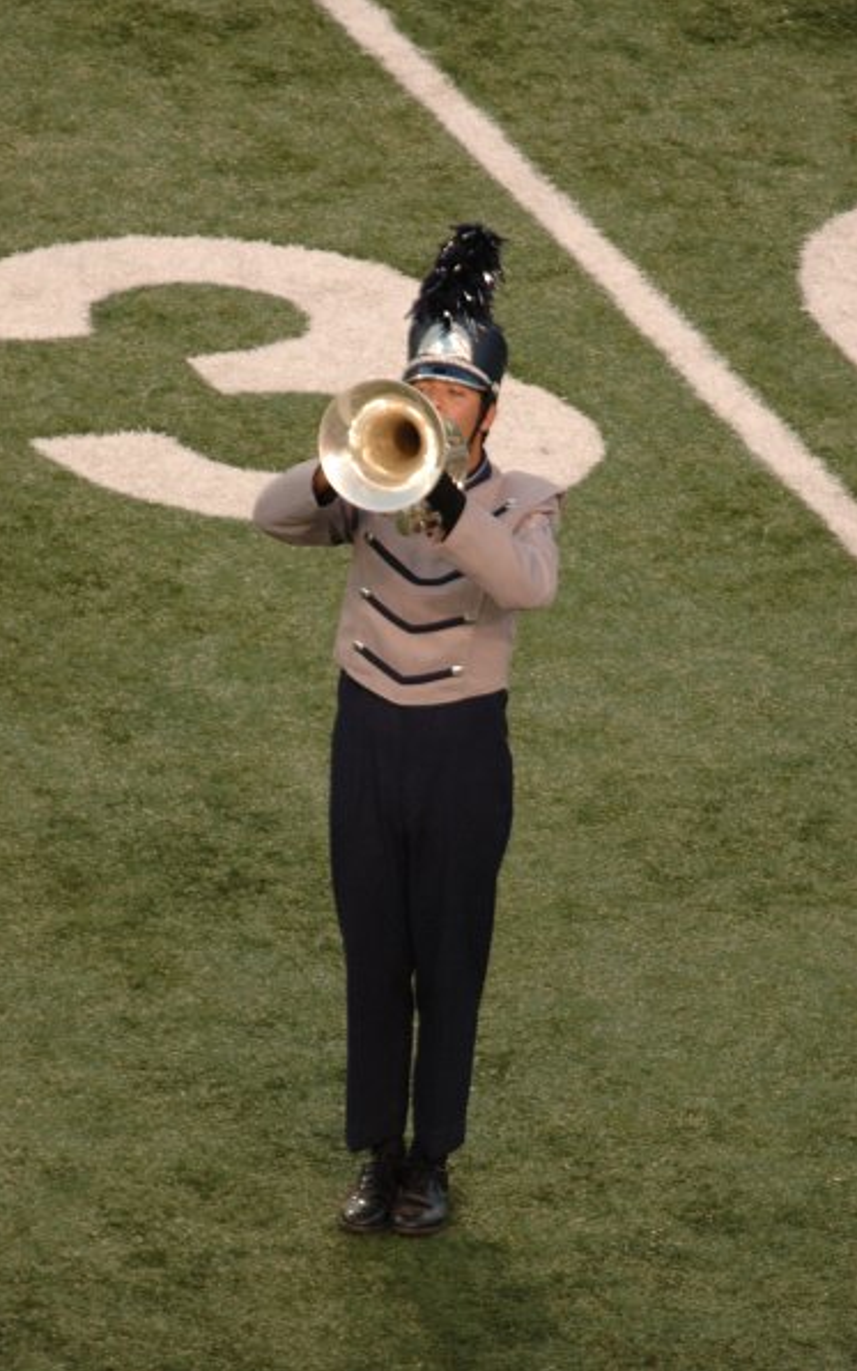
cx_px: 401
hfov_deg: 2.3
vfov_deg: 3.6
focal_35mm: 583
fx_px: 21792
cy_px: 684
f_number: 5.6
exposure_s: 1/60
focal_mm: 380
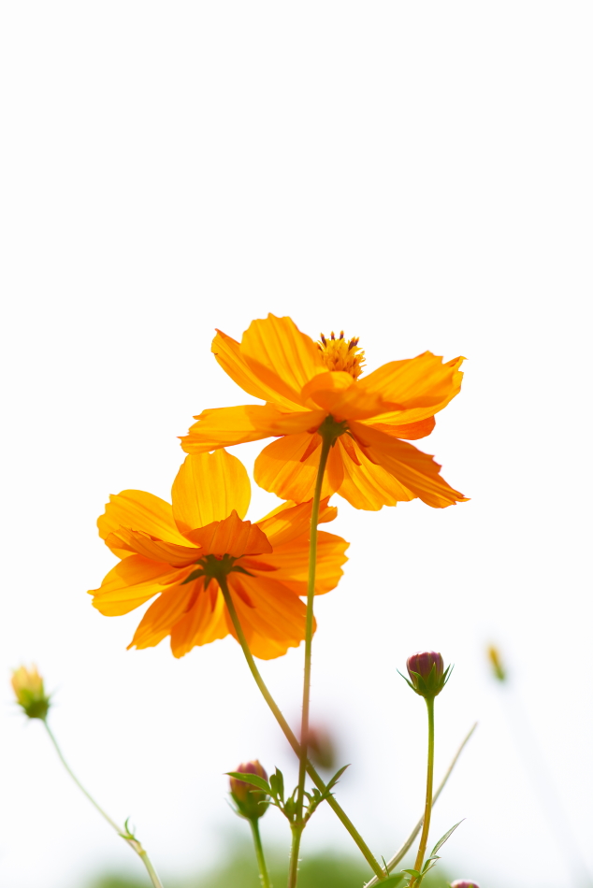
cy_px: 444
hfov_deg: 13.7
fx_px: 2469
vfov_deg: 20.4
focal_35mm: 100
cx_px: 296
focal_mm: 100
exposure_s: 1/250
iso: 125
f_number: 5.6
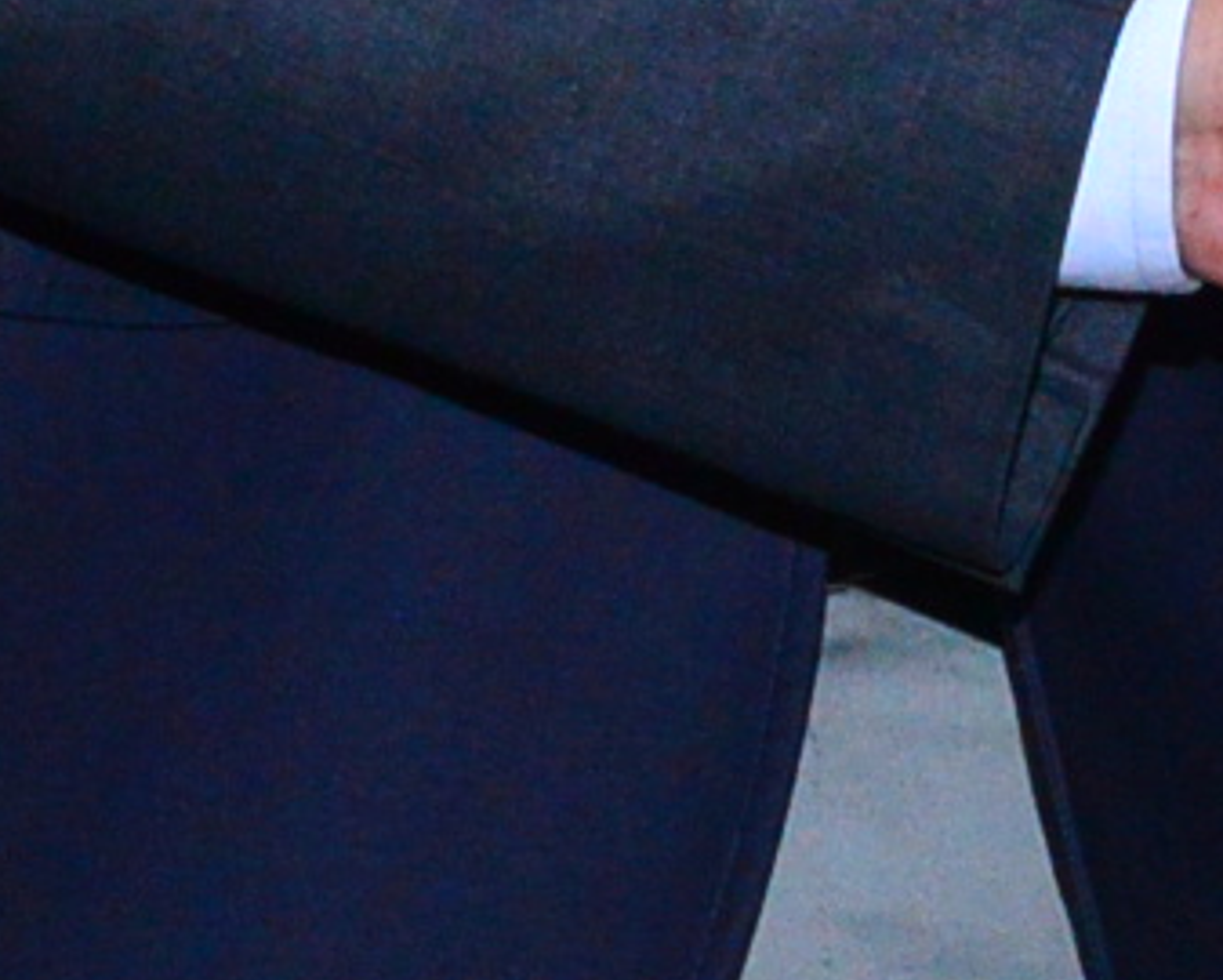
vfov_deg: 3.8
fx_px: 14559
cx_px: 1775
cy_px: -1187
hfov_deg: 4.8
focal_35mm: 402
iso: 3200
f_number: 6.3
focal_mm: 48
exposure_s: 1/125
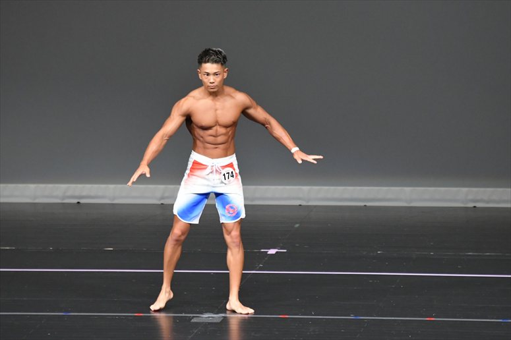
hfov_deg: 6.0
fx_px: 4895
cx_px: 256
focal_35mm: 345
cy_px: 170
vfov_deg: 4.0
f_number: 5.6
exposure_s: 1/400
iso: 5000
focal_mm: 230
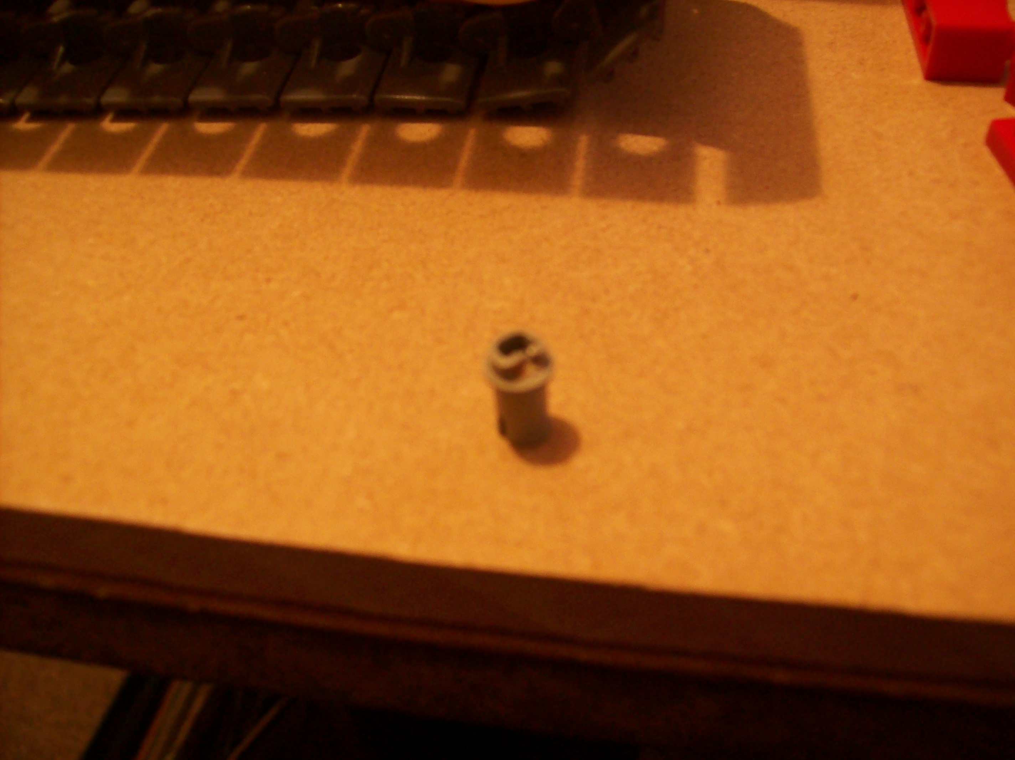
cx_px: 508
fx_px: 1055
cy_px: 380
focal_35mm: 36
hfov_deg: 51.4
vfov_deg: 39.6
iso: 160
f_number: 2.7
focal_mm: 6
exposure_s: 1/9.73
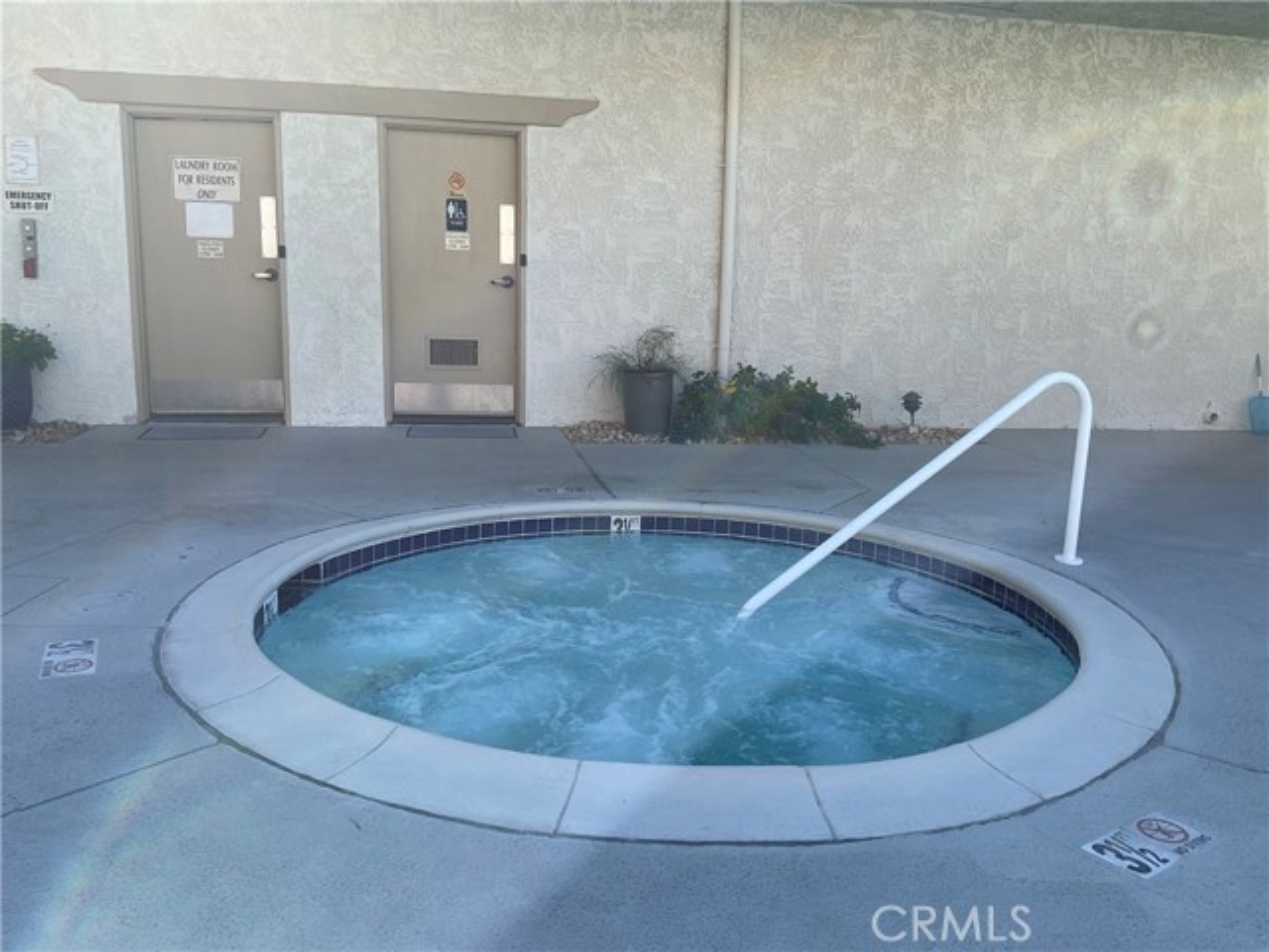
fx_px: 1063
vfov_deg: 48.2
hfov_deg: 61.7
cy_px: 476
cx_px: 634
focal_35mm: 29
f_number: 1.8
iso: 16
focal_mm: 3
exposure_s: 1/586
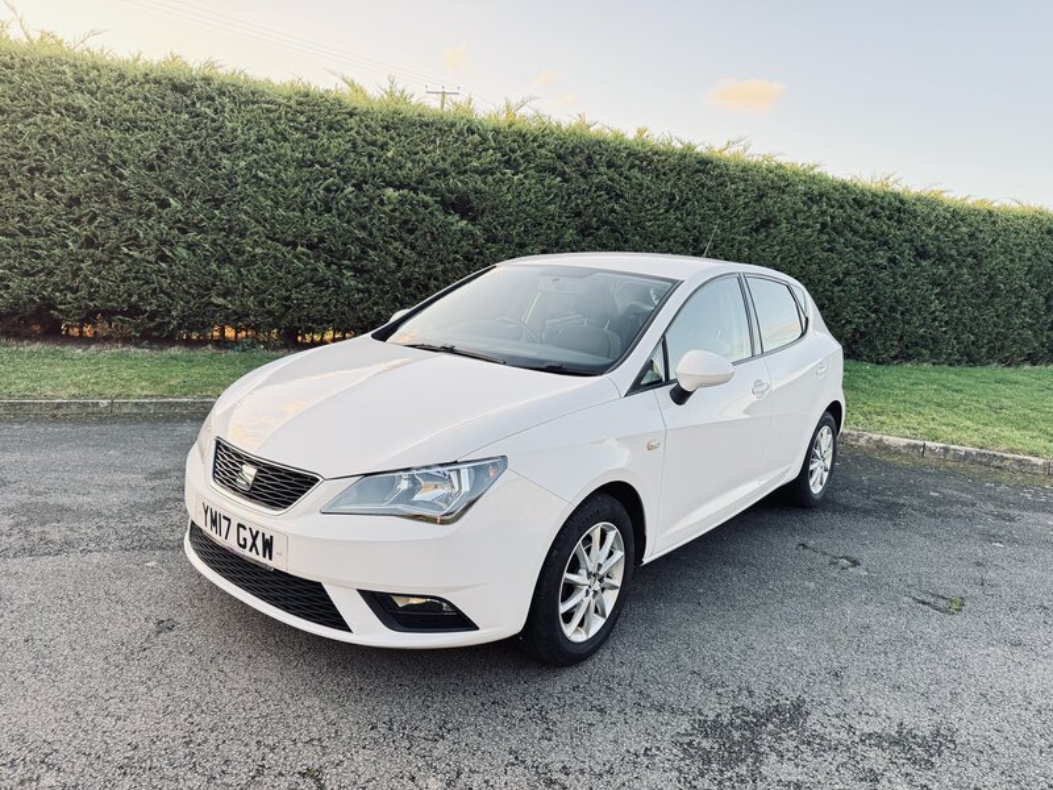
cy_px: 395
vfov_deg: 56.8
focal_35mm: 24
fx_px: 730
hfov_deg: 71.6
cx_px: 526
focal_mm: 6.76
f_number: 1.78
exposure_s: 1/163
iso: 100
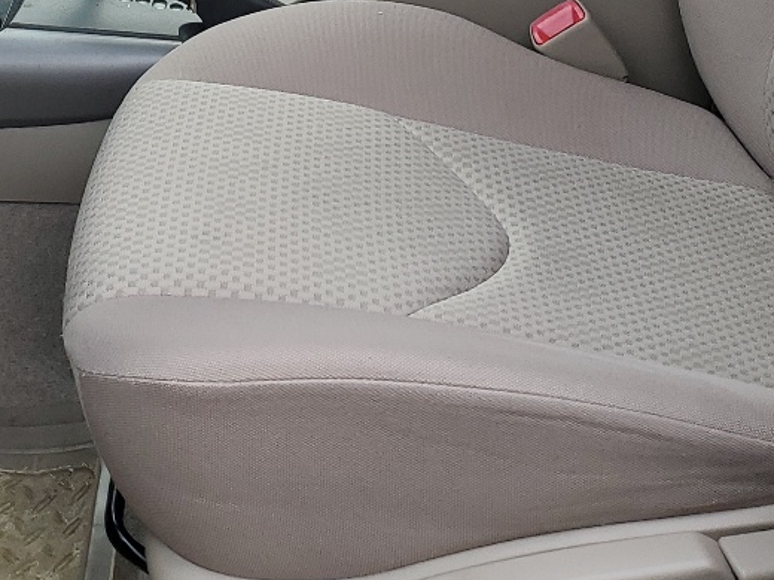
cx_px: 299
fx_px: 1789
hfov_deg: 24.4
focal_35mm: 80
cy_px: -113
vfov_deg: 17.6
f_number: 1.5
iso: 50
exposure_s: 1/909
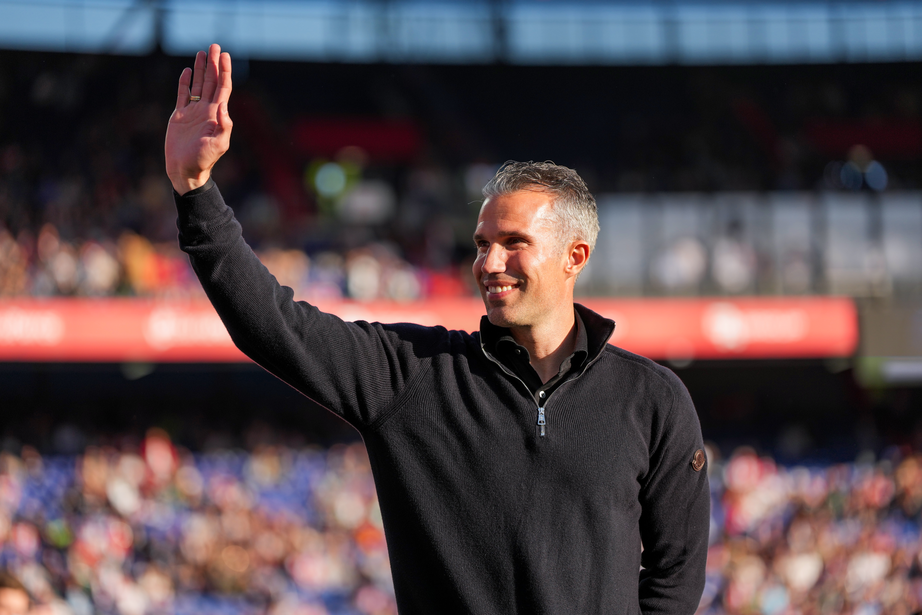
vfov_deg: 9.5
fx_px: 3688
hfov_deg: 14.3
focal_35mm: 144
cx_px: 461
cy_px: 308
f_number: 2.8
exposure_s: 1/2500
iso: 250
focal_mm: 144
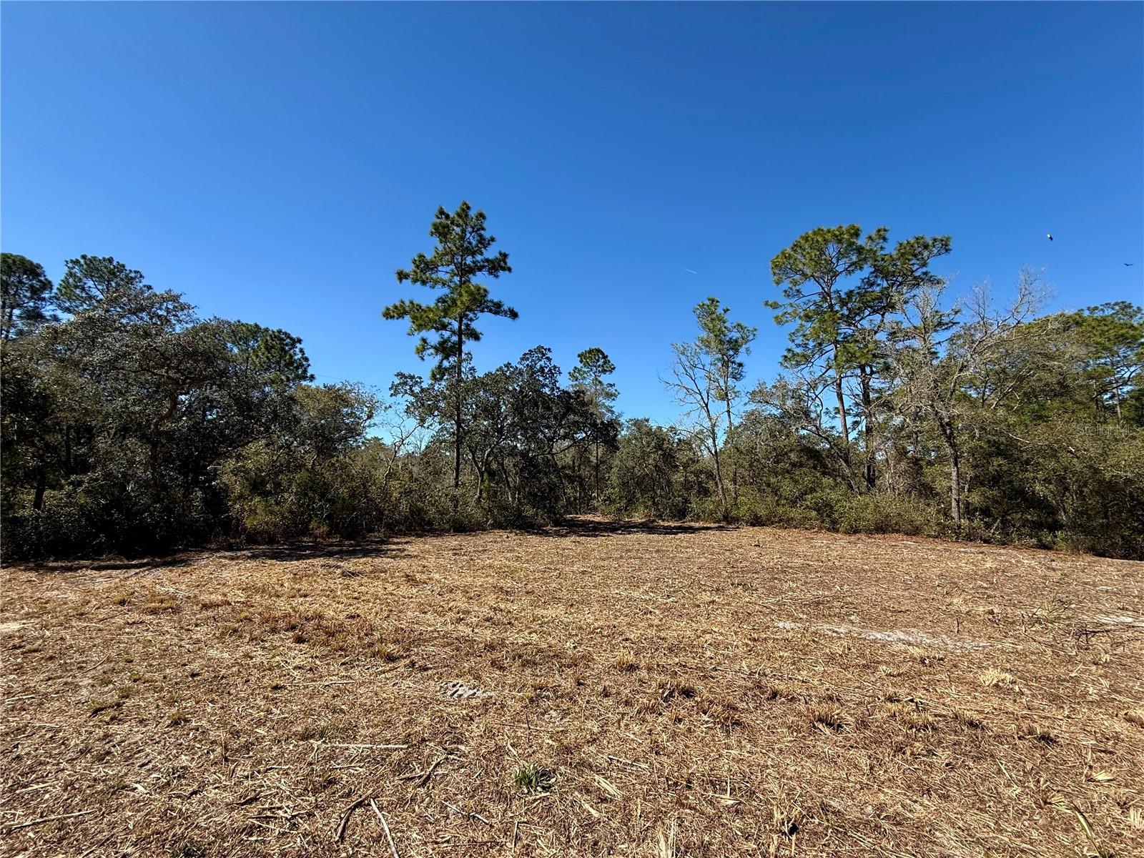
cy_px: 429
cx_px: 572
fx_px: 463
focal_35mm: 14
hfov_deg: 102.1
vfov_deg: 85.7
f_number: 2.2
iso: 50
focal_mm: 2.22
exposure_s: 1/1431
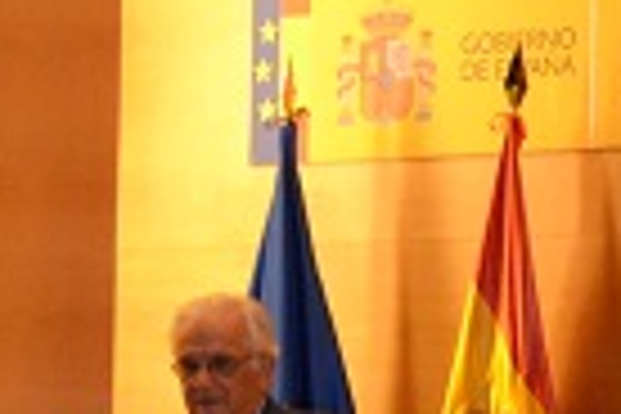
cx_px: 1404
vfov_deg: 4.0
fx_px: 5882
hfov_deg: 5.8
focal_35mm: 341
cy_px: 178
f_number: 5
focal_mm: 34
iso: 2000
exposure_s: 1/60
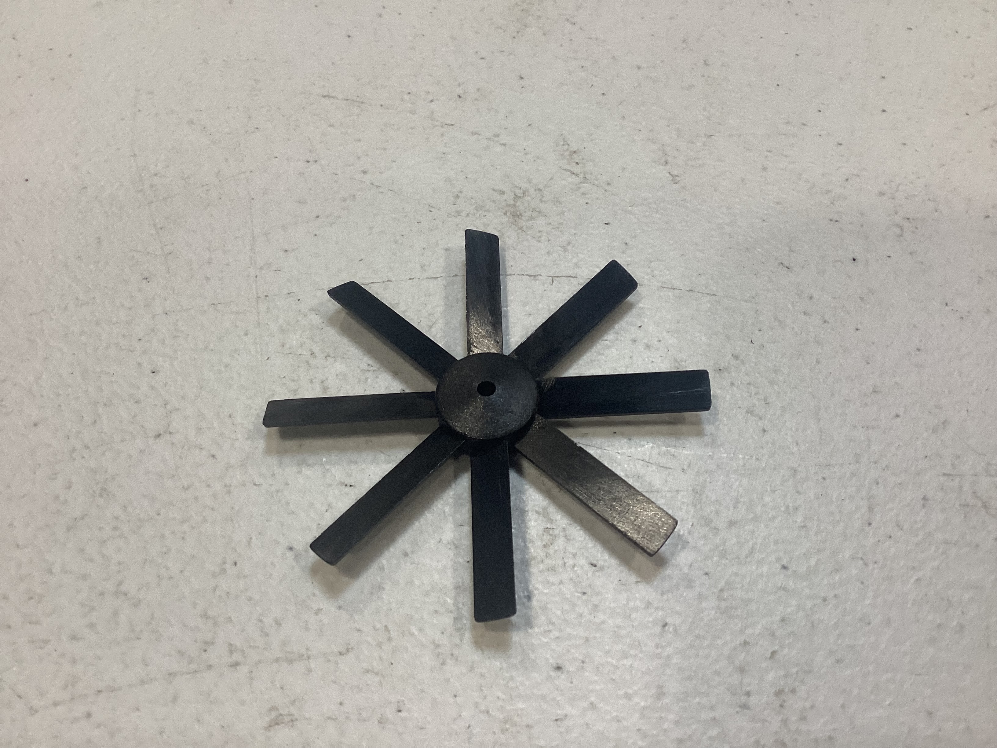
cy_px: 374
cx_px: 498
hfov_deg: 58.4
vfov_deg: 45.4
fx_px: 893
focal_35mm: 31
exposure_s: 1/120
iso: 100
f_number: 2.4
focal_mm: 3.3
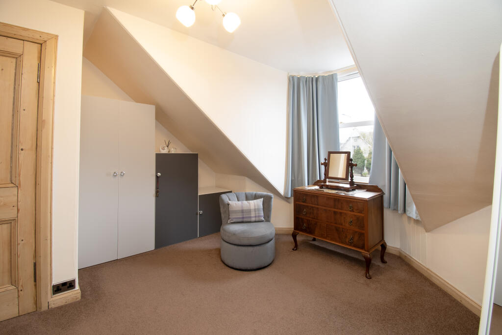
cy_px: 168
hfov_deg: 100.4
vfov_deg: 77.3
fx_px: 209
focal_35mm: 15
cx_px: 251
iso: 320
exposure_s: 1/5
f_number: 9
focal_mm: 10
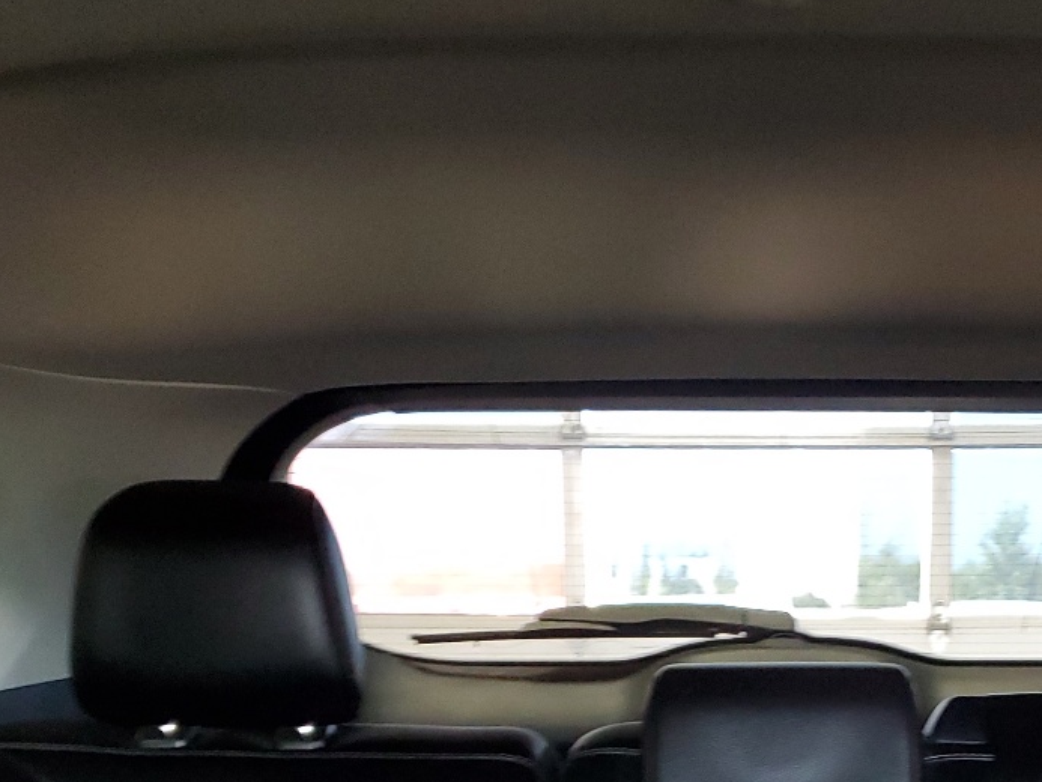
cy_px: 889
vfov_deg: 22.8
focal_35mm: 60
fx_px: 1806
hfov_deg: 31.8
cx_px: 737
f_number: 1.5
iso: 323
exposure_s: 1/40
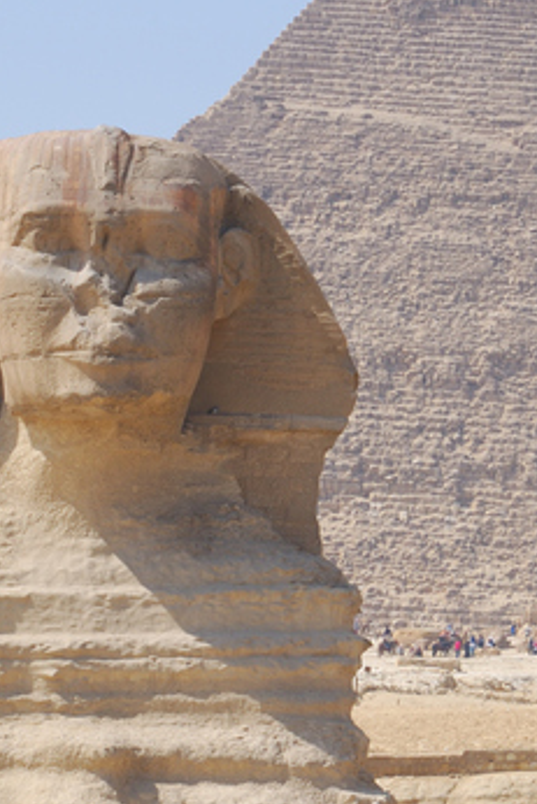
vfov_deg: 7.5
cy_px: 379
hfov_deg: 5.0
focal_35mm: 273
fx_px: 6102
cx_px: 384
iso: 100
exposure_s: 1/125
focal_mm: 90
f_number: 11
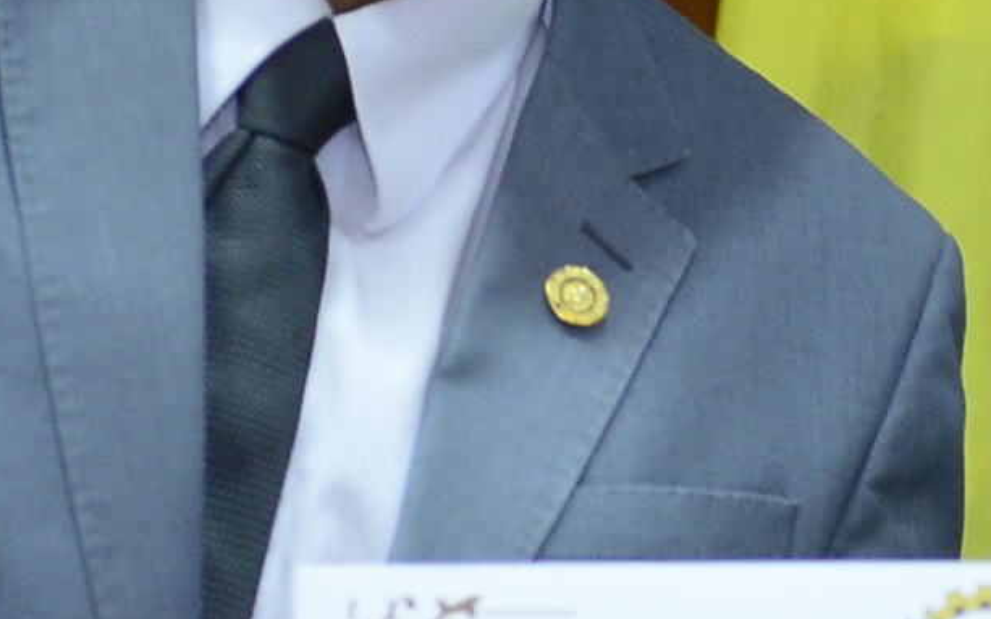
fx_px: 8912
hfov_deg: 6.4
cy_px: 372
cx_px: 732
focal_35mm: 330
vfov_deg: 4.0
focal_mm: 66
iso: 1600
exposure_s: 1/125
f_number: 4
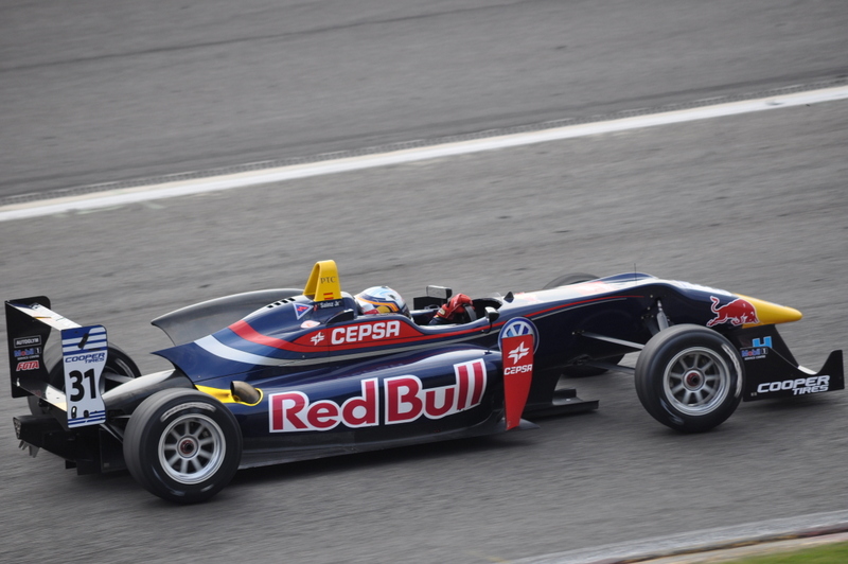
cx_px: 424
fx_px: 8473
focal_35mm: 360
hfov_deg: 5.7
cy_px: 282
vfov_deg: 3.8
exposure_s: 1/500
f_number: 5.6
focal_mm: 240
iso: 320
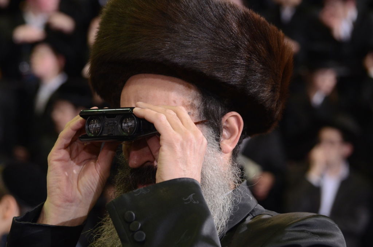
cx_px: 186
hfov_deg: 15.9
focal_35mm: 129
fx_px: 1334
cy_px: 124
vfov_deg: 10.6
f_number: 5
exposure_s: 1/160
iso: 1250
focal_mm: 86
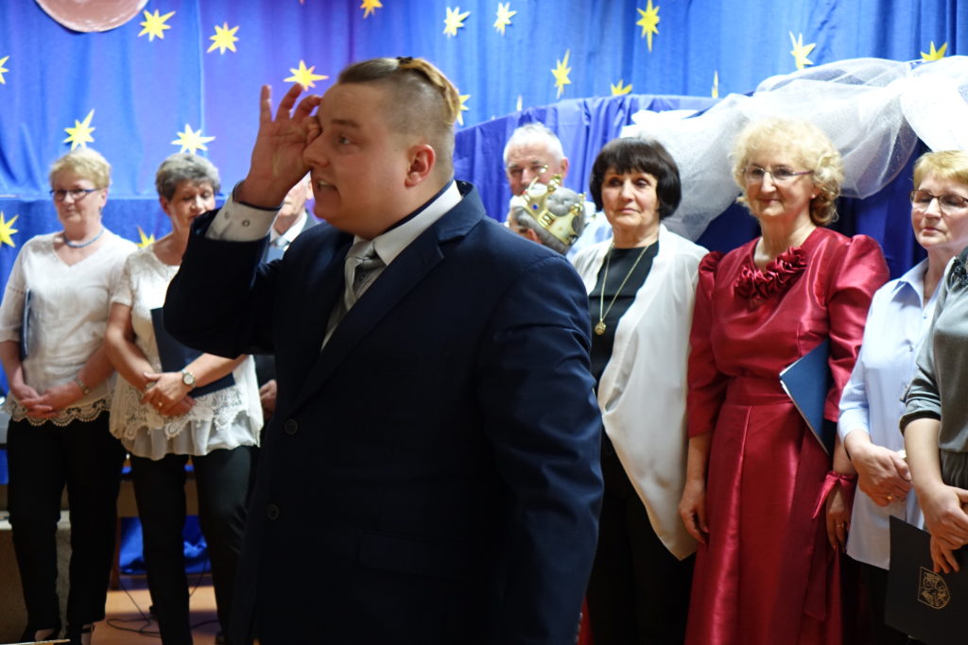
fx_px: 2259
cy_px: 322
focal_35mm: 84
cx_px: 484
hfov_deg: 24.2
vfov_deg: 16.3
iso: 800
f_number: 2.8
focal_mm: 30.79
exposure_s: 1/15
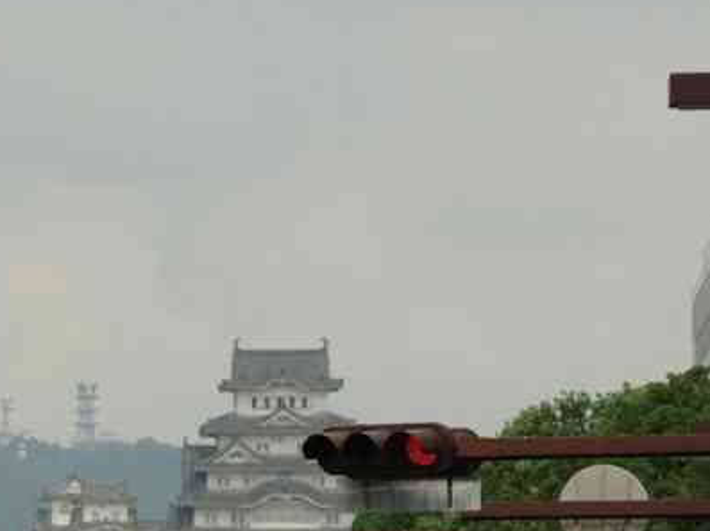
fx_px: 8935
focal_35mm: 436
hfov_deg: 4.5
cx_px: 187
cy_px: 545
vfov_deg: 3.4
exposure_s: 1/250
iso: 100
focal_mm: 120
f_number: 8
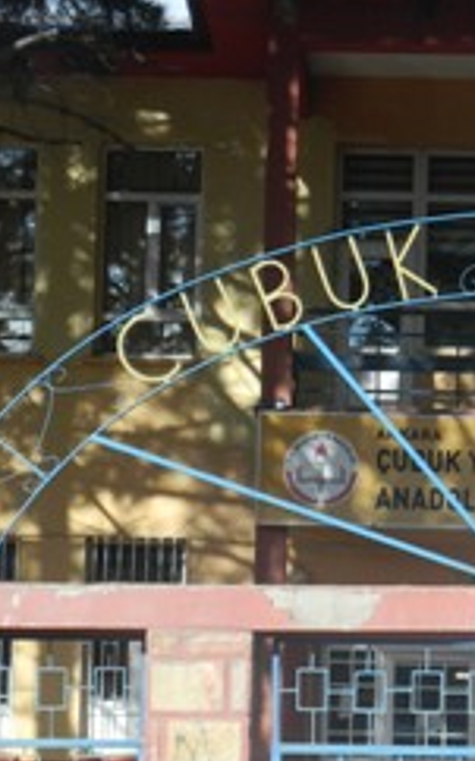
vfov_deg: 18.0
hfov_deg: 11.3
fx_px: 2385
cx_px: 488
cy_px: 569
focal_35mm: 115
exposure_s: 1/640
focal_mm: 7.3
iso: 80
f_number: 3.5
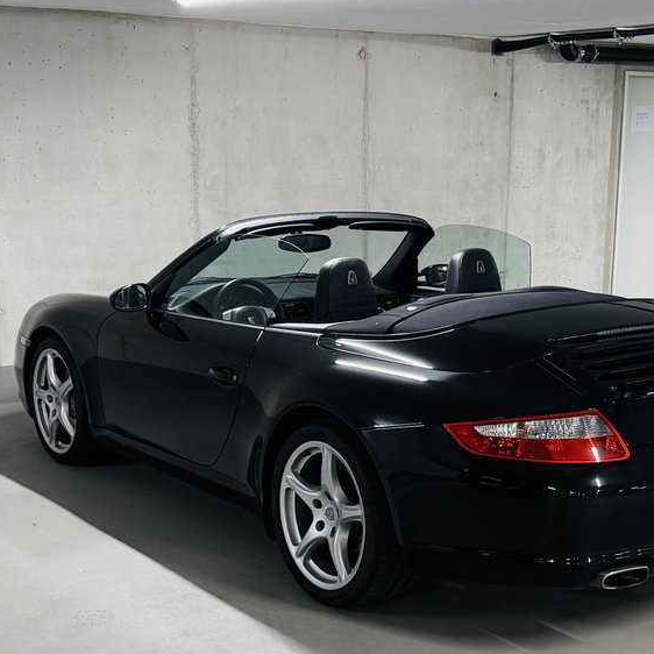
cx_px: 422
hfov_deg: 54.8
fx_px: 620
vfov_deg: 55.6
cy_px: 330
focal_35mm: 29
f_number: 1.78
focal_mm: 6.76
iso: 320
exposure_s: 1/100
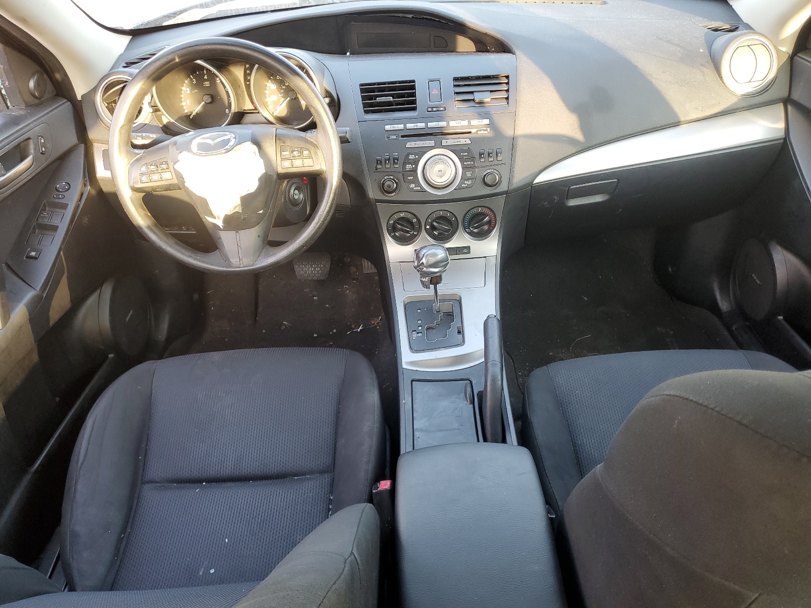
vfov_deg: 53.1
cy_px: 304
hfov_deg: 67.3
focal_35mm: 26
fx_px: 609
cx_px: 406
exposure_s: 1/60.2
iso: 56
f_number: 1.5
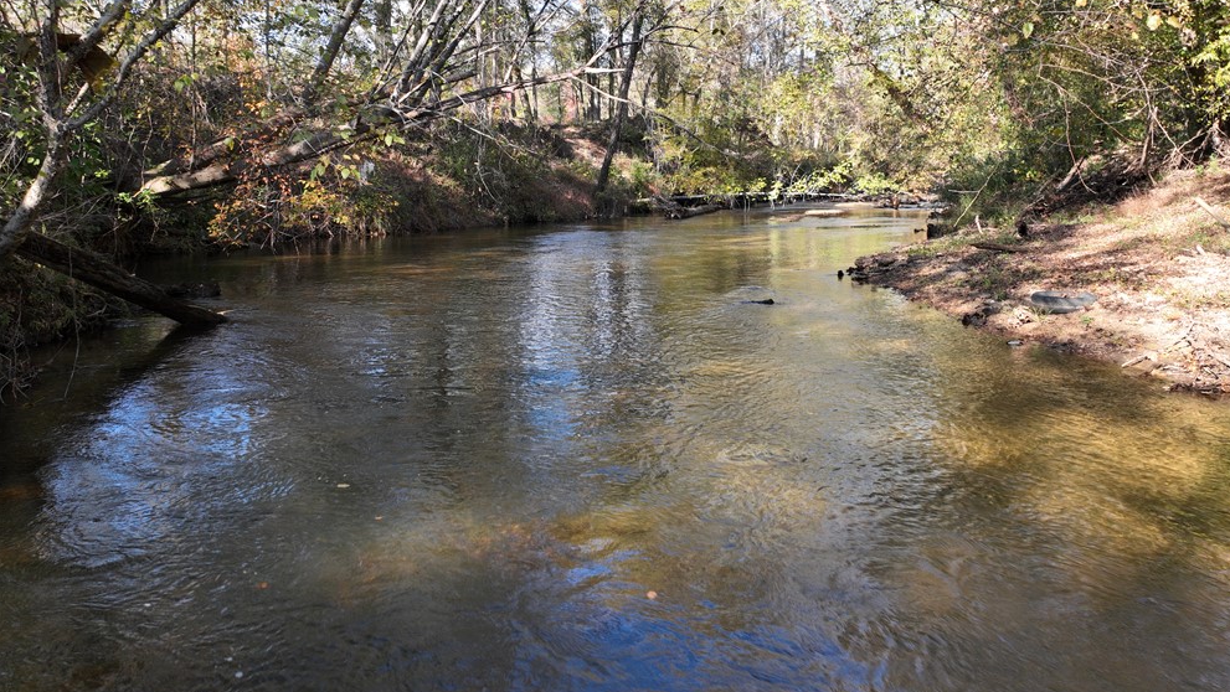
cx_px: 631
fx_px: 881
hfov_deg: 69.8
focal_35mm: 27
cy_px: 264
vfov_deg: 42.6
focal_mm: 12.29
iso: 130
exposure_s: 1/30
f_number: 2.8
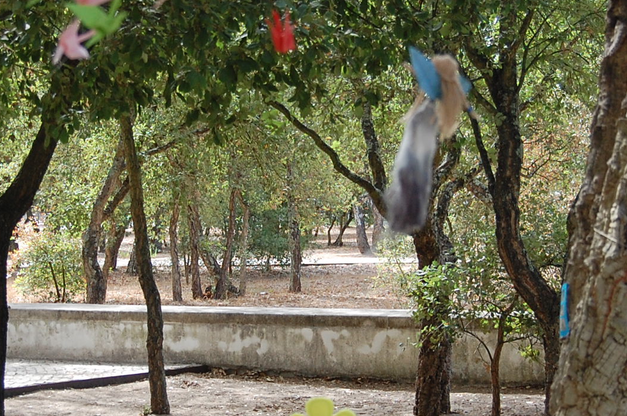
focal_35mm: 109
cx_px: 281
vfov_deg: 12.5
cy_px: 206
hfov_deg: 18.8
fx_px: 1895
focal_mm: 34
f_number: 4.5
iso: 500
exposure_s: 1/500
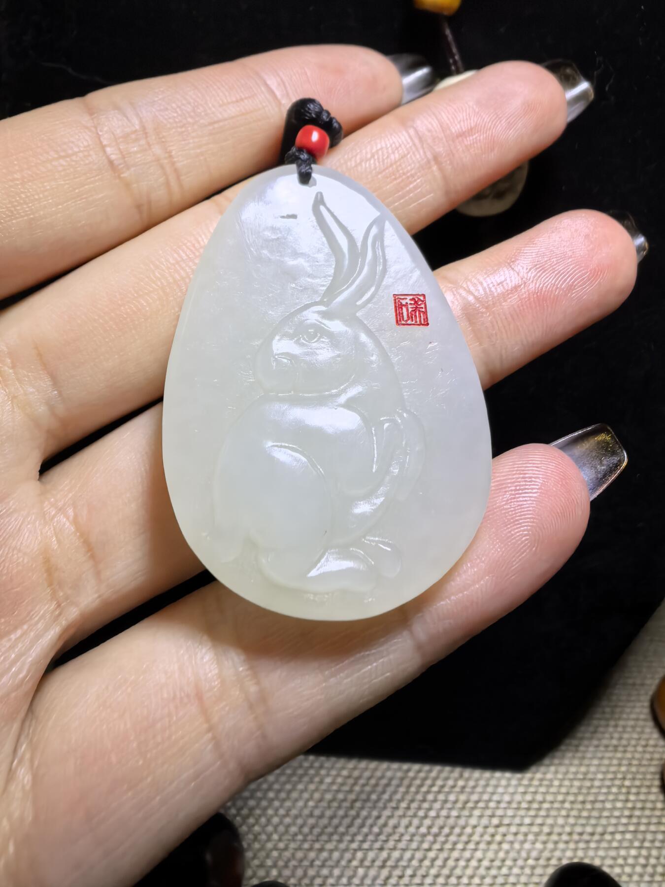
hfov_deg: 51.4
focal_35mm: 27
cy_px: 444
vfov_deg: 65.3
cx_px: 332
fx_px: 692
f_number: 2.2
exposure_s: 1/487
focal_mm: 1.95
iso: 160
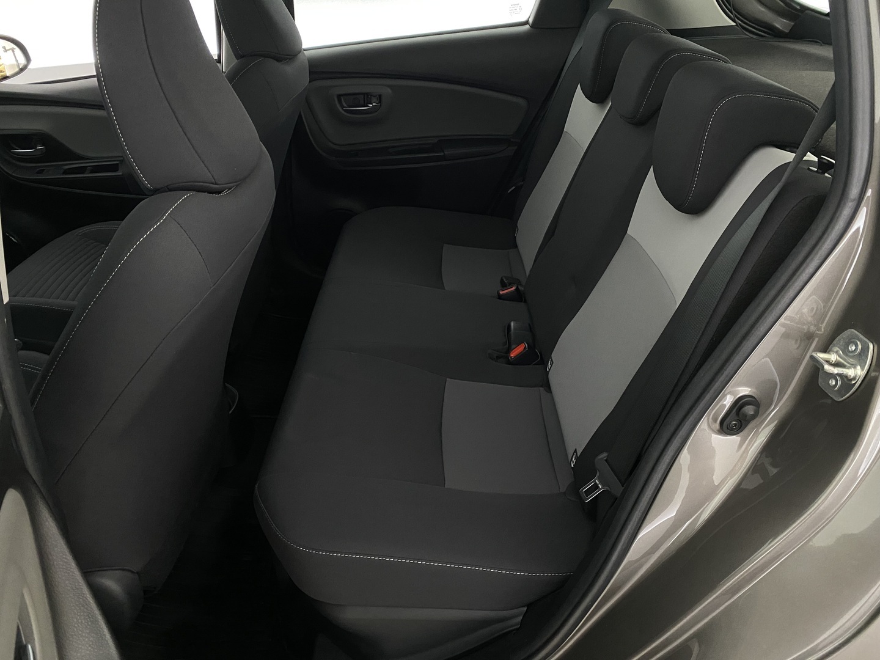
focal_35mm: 26
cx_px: 440
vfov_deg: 53.1
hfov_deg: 67.3
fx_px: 661
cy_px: 330
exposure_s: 1/33
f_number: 1.8
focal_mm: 4.25
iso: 400
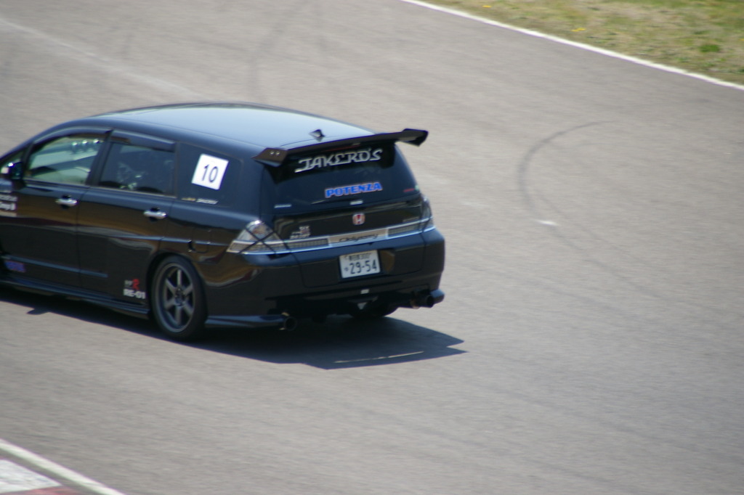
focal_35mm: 375
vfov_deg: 3.7
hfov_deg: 5.5
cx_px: 372
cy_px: 248
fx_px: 7747
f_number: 6.7
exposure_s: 1/350
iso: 200
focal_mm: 250
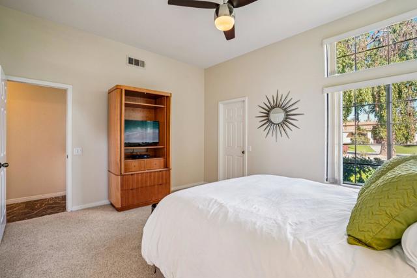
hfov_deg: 96.7
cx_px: 208
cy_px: 139
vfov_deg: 73.8
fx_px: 185
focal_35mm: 16
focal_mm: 16
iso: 400
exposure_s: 1/13
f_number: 8
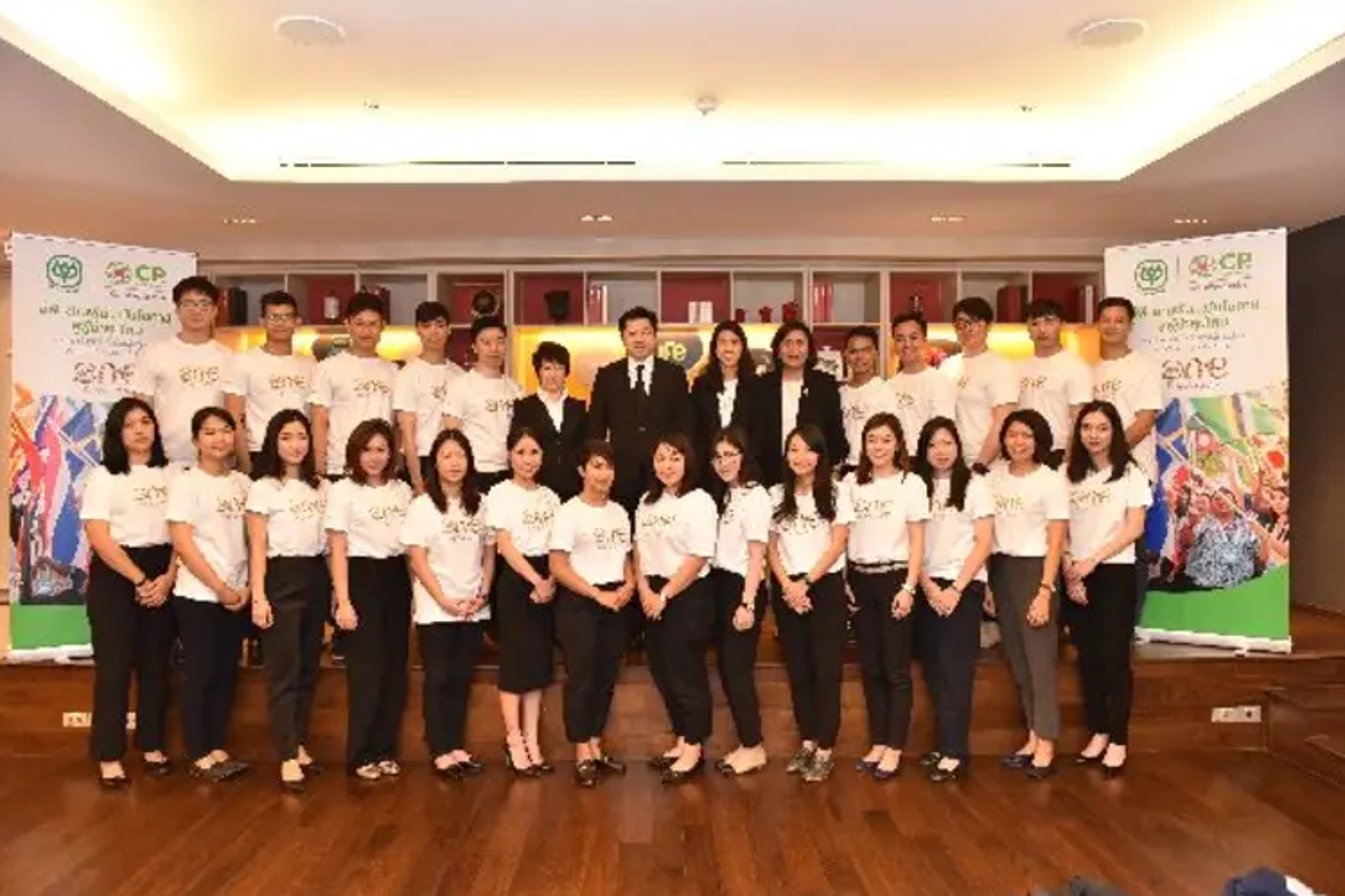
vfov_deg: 51.3
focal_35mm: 25
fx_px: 934
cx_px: 661
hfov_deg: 71.5
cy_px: 449
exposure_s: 1/125
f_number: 3.5
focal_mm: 24
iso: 1600
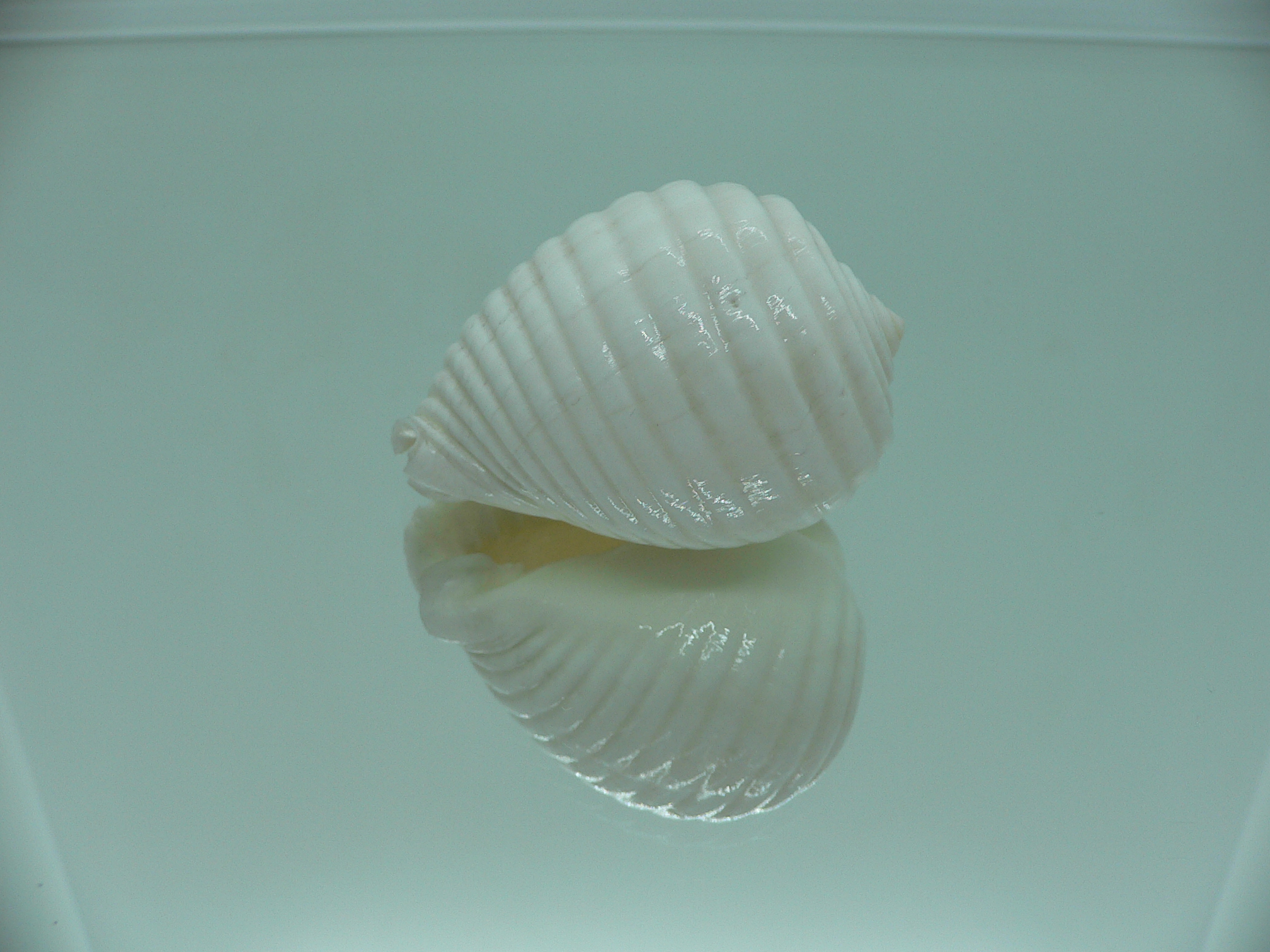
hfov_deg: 52.6
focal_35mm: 35
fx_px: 1284
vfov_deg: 40.7
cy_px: 476
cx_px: 635
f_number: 2.8
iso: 80
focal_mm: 4.6
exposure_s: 1/80
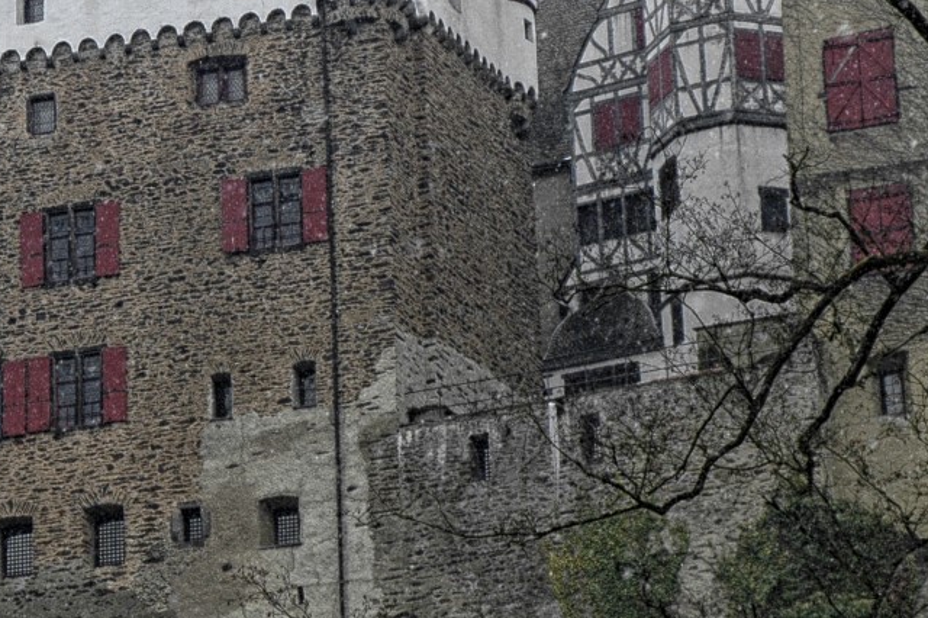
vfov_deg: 7.8
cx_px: 112
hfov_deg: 11.7
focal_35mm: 175
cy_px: 225
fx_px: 4509
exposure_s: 1/160
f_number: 6.3
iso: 200
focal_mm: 46
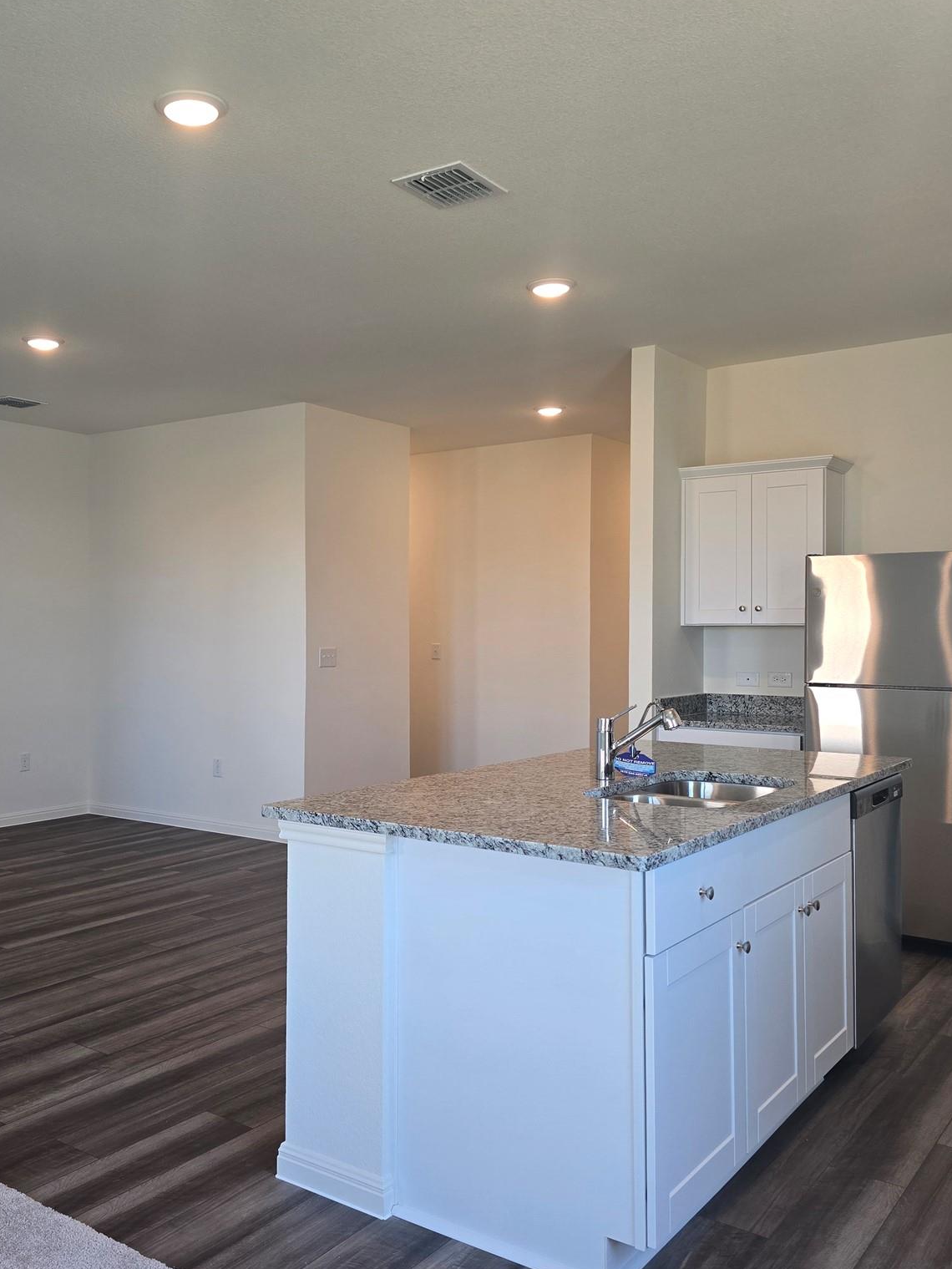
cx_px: 353
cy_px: 632
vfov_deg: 58.3
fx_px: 1136
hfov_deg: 45.1
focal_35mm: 31
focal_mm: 6.3
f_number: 1.7
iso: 100
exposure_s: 1/120
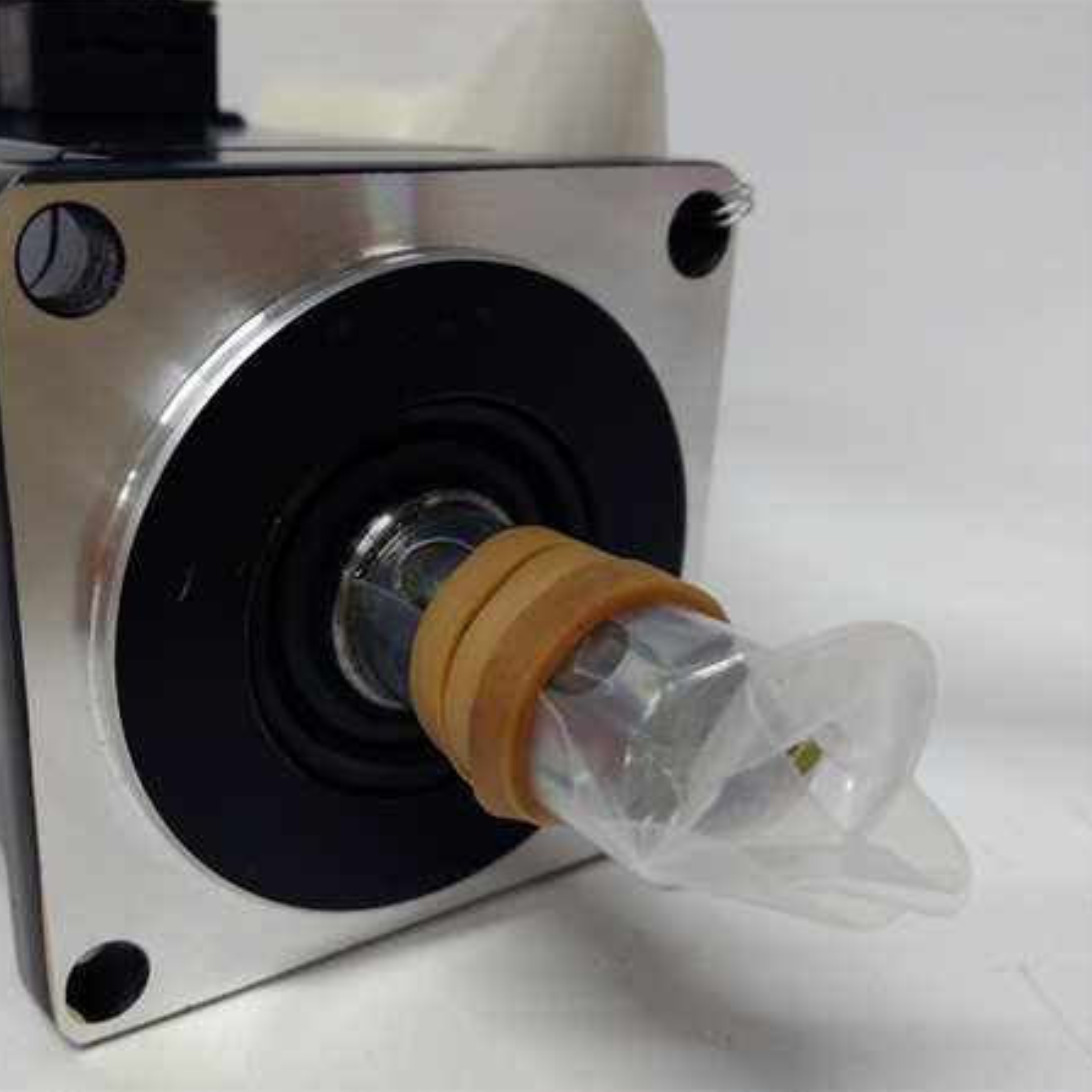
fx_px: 1142
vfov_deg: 51.1
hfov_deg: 50.2
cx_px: 369
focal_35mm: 32
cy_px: 545
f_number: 2
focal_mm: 3.79
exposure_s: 1/33
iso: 246
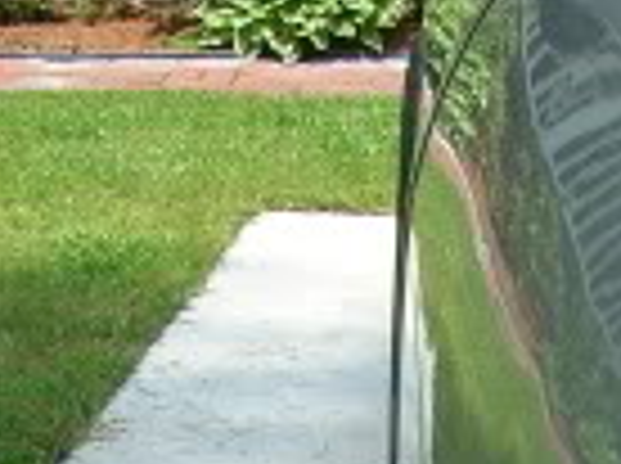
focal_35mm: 141
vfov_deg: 9.7
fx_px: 2525
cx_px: 333
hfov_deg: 14.0
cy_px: 946
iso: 50
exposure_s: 1/220
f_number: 4.9
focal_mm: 5.7
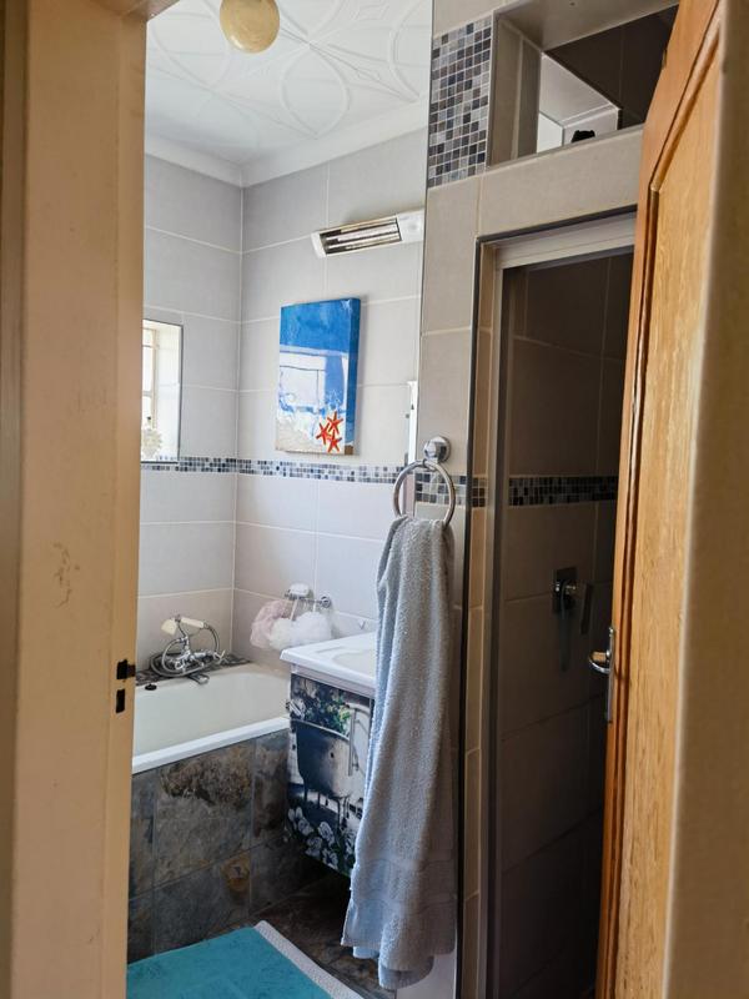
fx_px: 779
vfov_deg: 65.3
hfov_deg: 51.4
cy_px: 500
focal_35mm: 27
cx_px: 374
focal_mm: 6.67
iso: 100
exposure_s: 1/99.1
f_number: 1.9
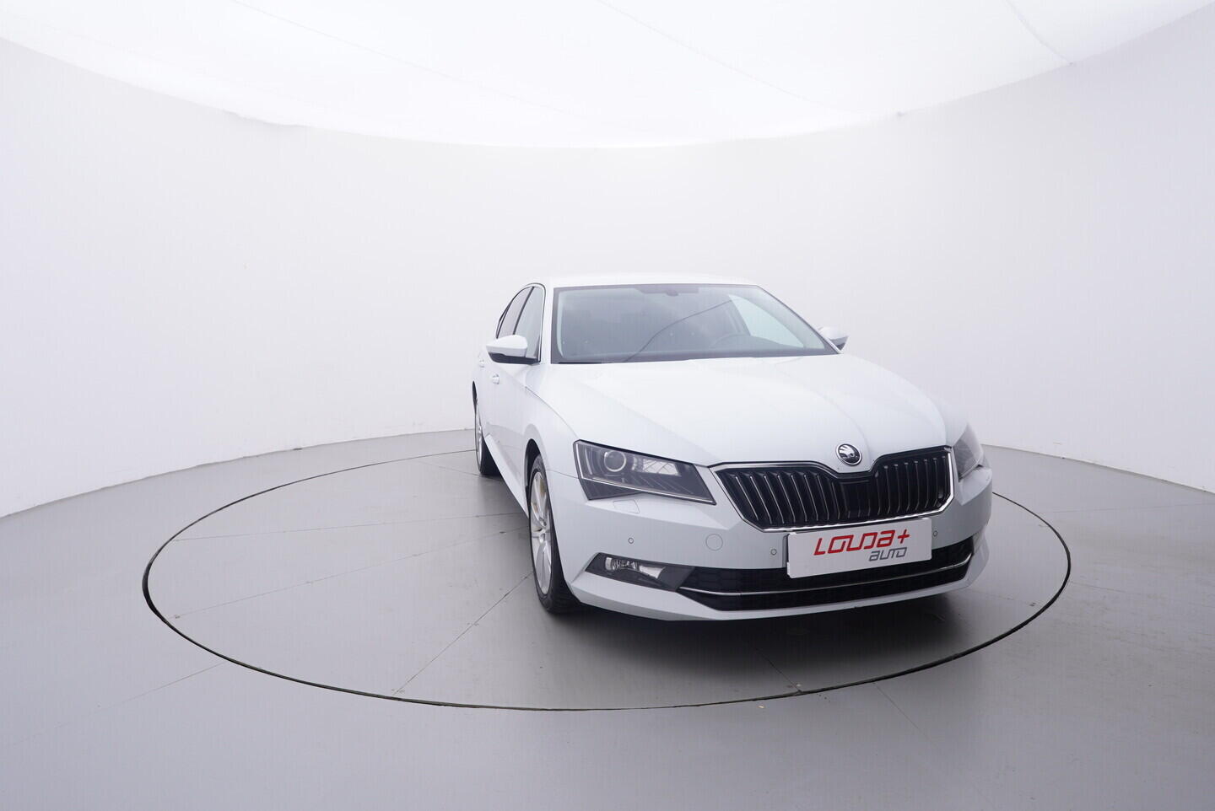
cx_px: 608
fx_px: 760
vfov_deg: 56.2
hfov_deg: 77.3
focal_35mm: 22
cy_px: 406
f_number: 5
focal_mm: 15
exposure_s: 1/80
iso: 200
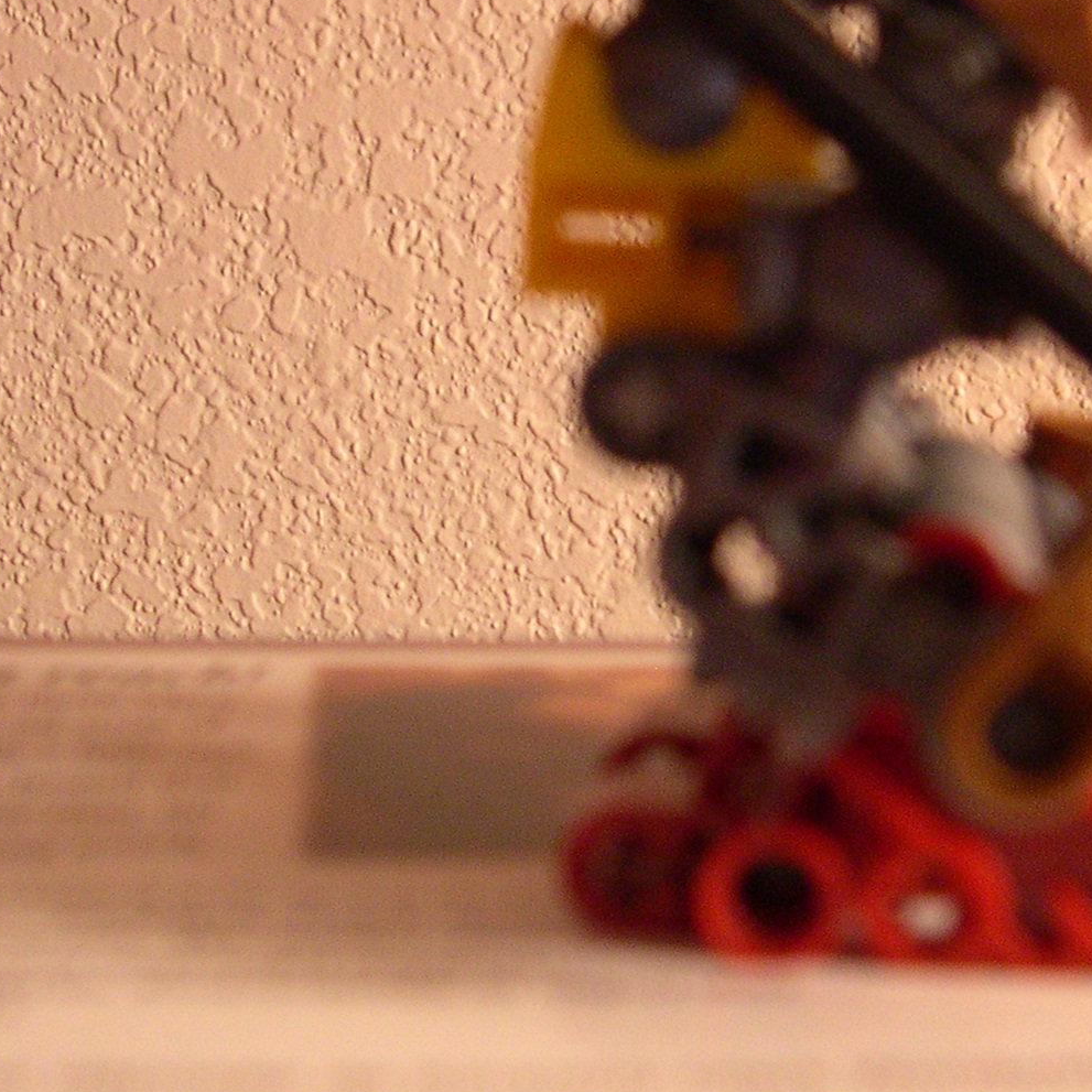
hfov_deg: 22.4
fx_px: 2748
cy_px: 332
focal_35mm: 77
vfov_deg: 22.3
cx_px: 691
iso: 368
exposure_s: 1/4.4
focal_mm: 8
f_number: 2.8
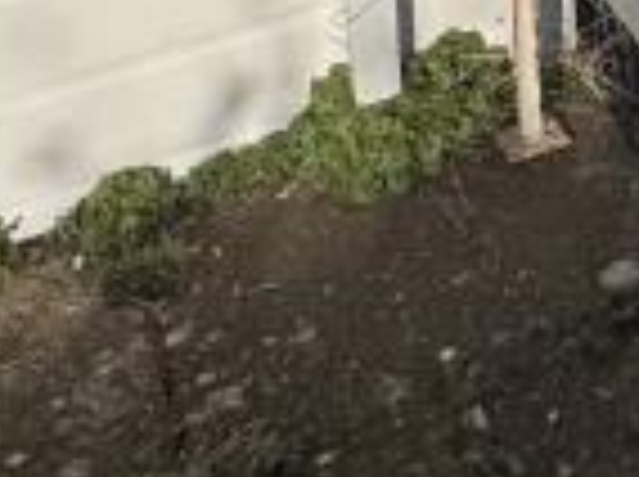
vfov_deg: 11.3
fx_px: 1861
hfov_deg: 16.1
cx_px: 1188
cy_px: -774
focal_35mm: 101
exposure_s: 1/4367
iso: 32
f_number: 2.2
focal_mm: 2.22
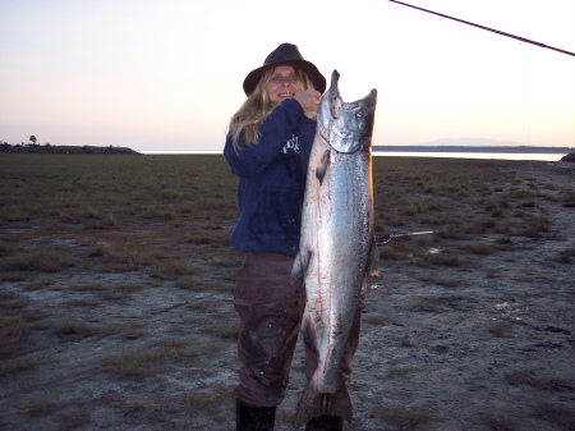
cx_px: 288
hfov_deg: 47.9
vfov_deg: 36.8
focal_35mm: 39
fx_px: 647
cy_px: 216
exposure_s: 1/60
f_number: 2.8
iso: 100
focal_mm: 8
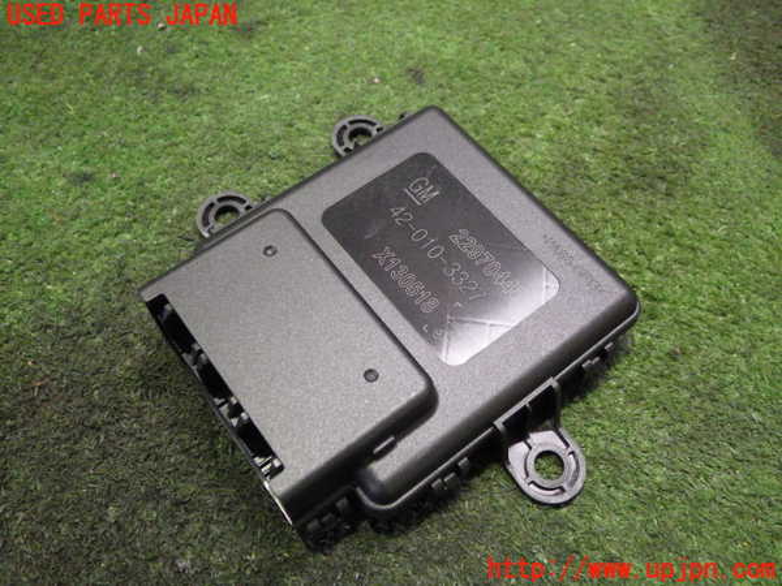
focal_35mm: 33
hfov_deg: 55.4
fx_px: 745
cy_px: 293
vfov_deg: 42.9
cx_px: 391
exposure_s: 1/45
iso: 2000
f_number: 2.4
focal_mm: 5.9
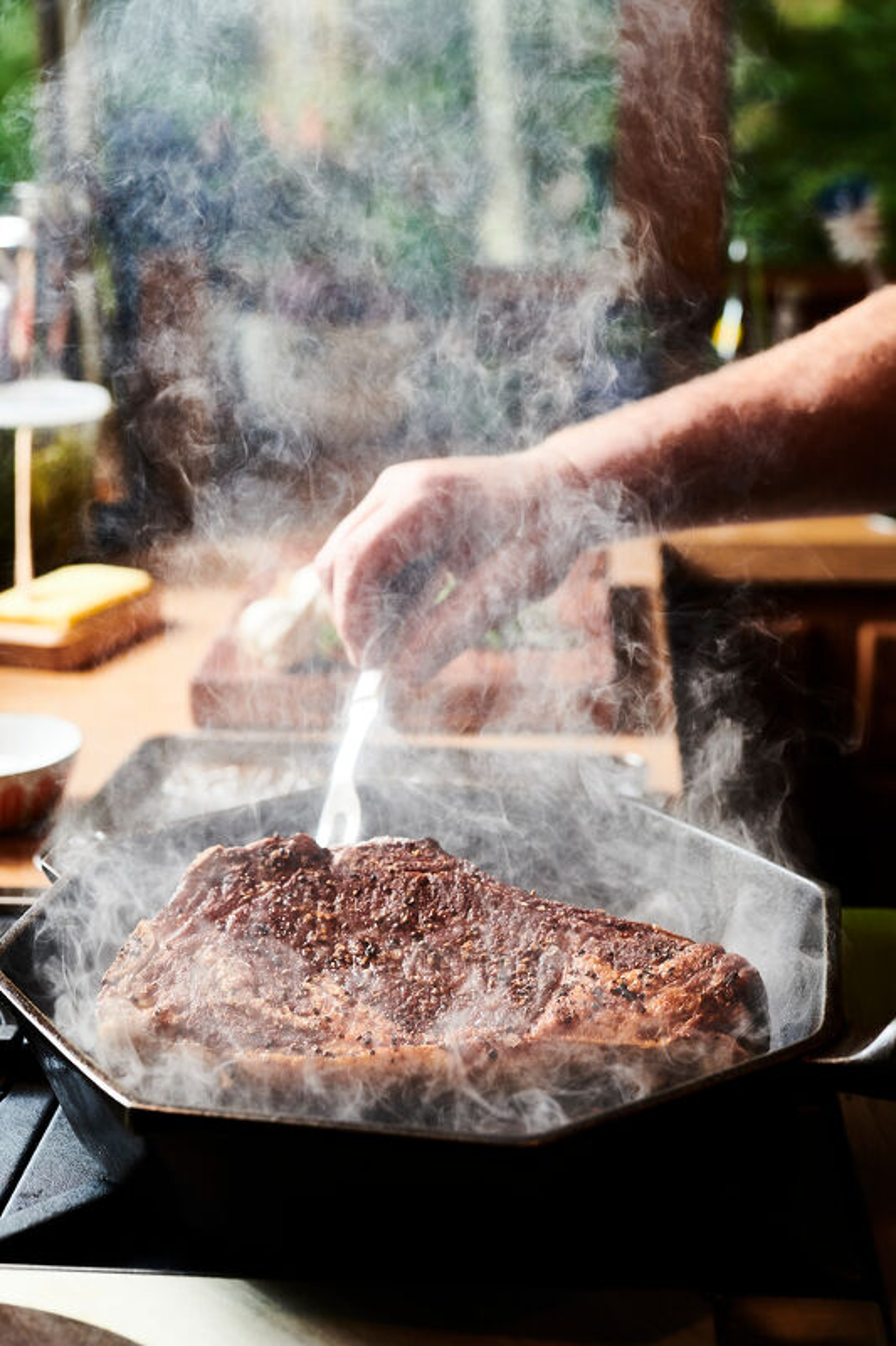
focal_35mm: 50
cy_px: 673
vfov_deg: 39.6
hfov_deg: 27.0
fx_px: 1867
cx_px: 448
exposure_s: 1/160
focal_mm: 50
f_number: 5
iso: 400
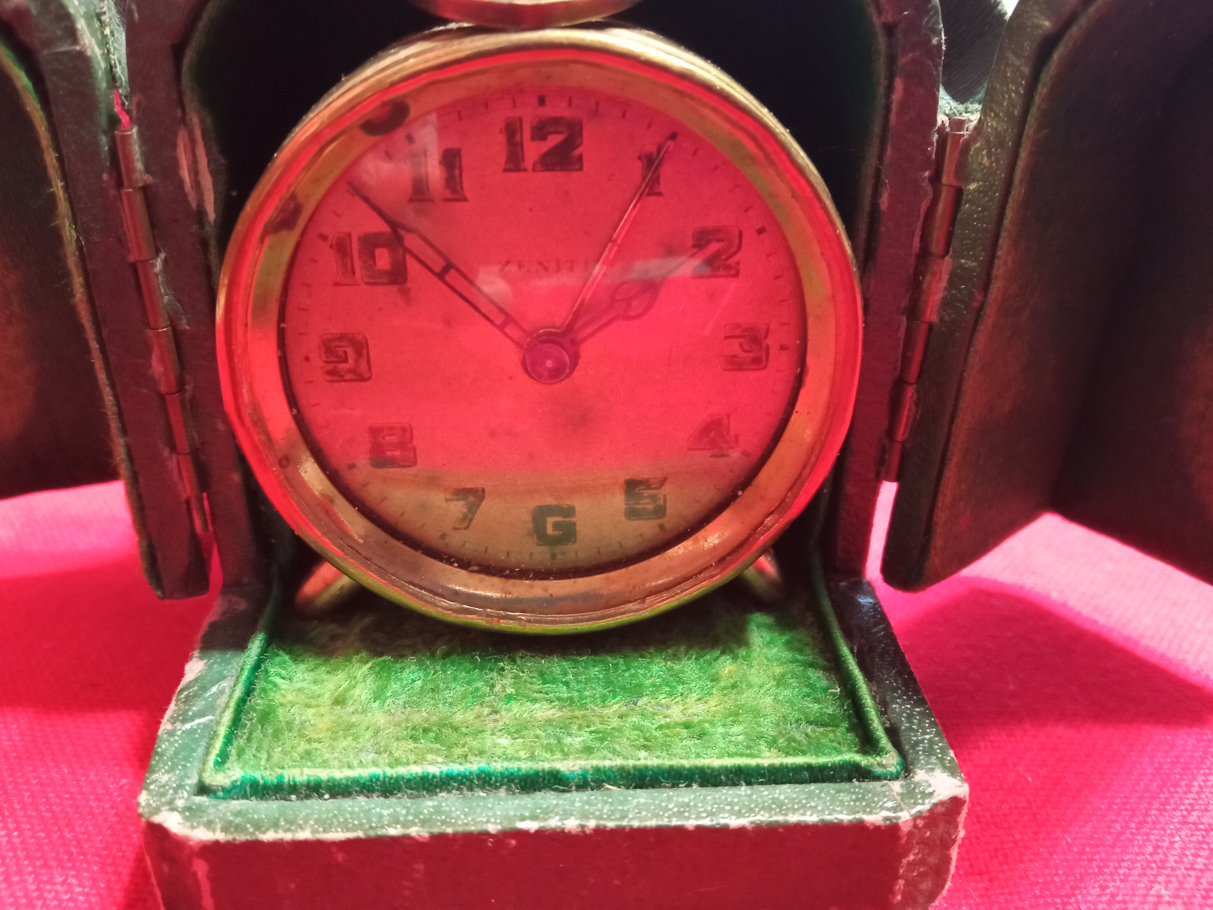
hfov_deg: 65.3
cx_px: 606
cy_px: 455
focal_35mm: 27
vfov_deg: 51.4
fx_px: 946
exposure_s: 1/20
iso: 1638
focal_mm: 3.79
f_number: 2.2
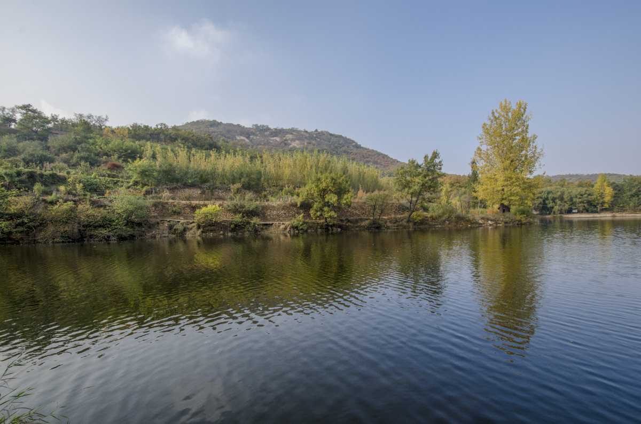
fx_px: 267
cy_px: 212
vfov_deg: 77.1
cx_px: 320
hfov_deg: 100.5
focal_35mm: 15
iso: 200
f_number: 8
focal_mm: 10
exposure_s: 1/125
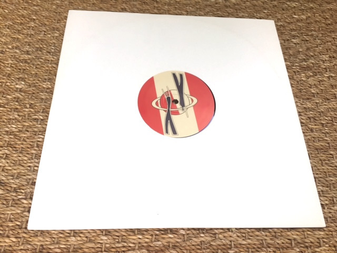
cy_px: 126
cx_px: 168
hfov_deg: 61.7
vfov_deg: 48.2
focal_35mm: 29
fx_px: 282
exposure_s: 1/100
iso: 50
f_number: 2.2
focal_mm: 4.2
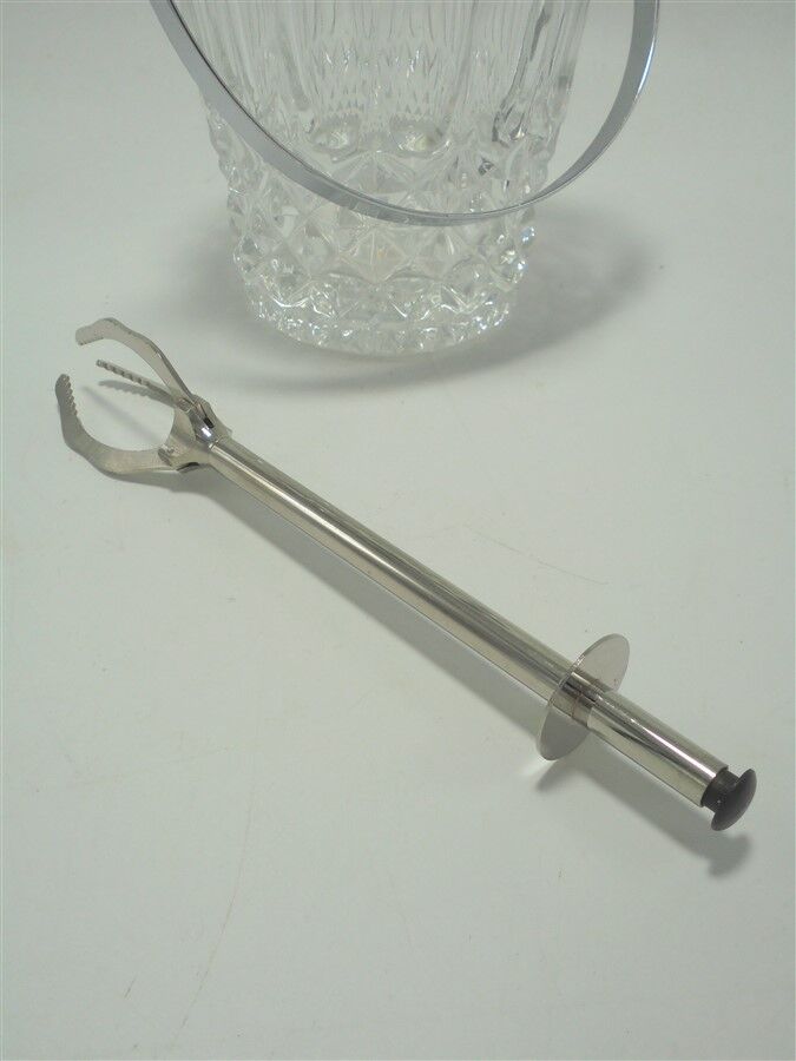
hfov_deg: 41.8
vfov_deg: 54.0
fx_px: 1042
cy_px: 530
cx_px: 398
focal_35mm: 34
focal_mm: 6.1
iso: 100
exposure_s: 1/200
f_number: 4
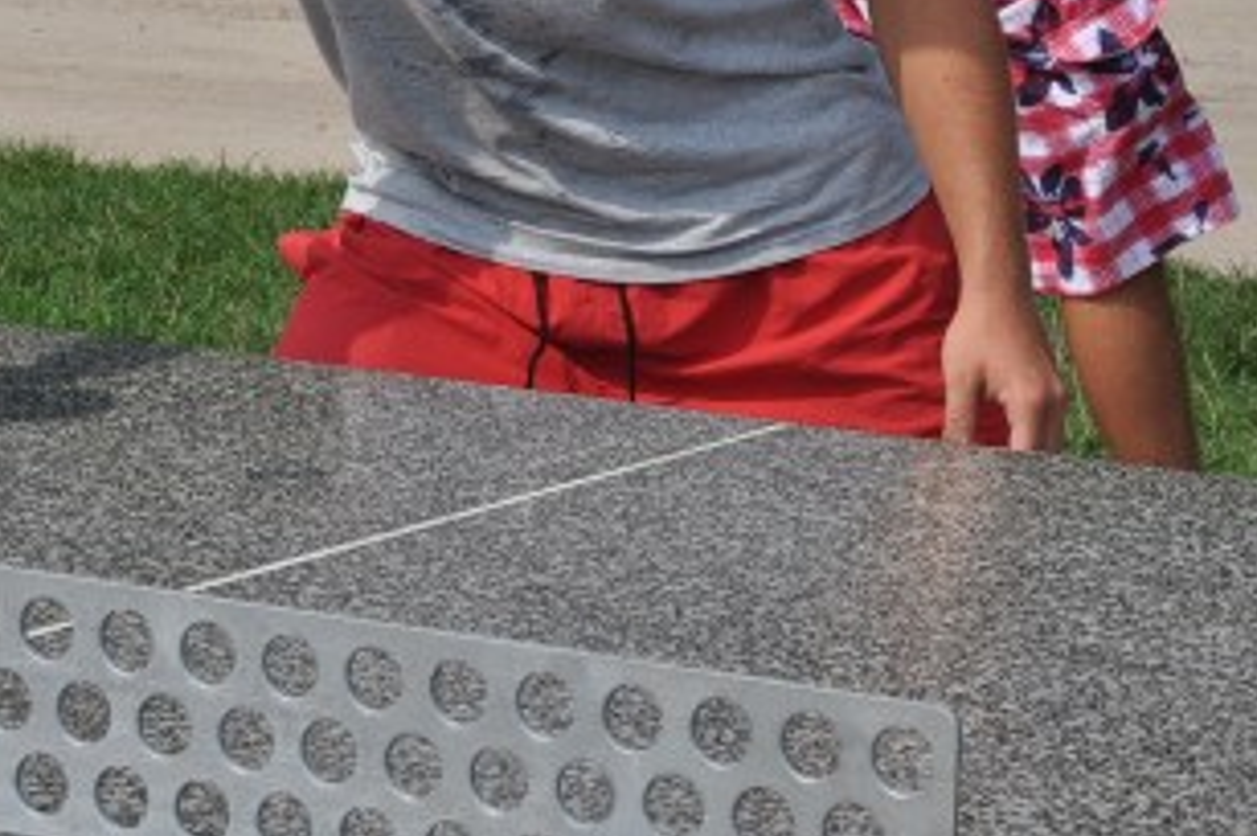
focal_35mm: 180
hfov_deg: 11.4
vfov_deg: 7.6
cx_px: 446
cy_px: -141
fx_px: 6278
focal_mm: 46
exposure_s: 1/500
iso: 320
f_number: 11
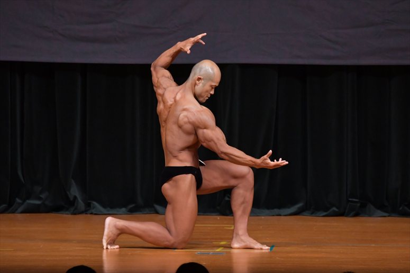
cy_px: 136
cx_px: 205
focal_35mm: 315
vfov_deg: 4.4
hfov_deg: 6.5
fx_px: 3586
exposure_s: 1/400
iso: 4000
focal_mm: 210
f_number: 5.6
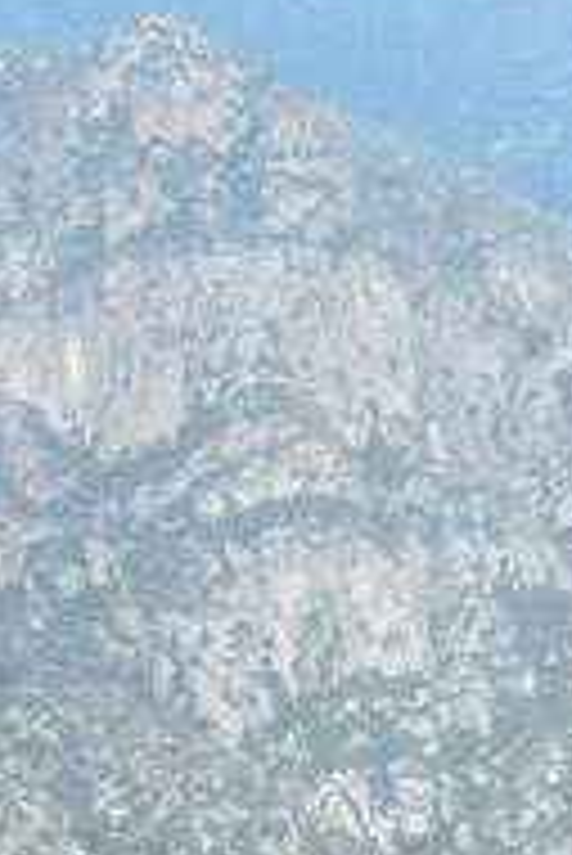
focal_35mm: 168
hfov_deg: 8.2
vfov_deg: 10.9
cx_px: 351
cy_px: 1814
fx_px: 3996
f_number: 3.5
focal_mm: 5.4
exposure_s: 1/608
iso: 160
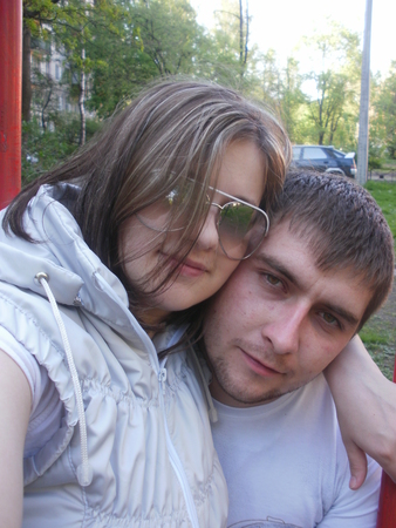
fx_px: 549
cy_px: 264
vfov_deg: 51.3
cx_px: 198
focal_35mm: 36
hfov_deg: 39.7
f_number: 3.5
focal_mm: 6.3
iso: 100
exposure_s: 1/60
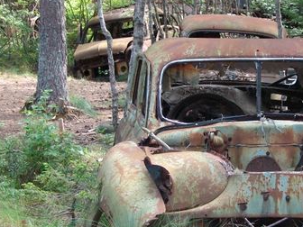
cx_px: 264
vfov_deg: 12.5
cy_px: 148
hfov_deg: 16.5
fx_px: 1033
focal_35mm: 118
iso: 211
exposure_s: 1/79.3
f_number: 4.1
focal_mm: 11
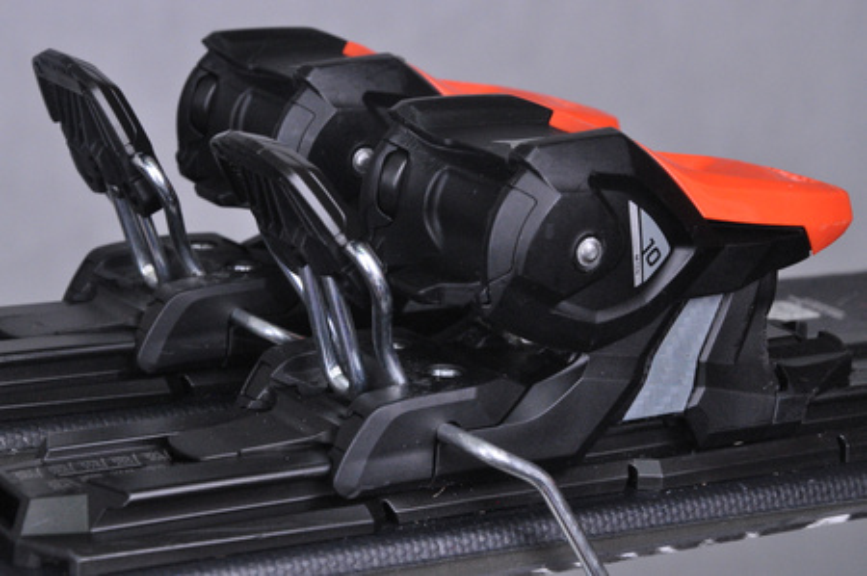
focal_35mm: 120
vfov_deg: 11.4
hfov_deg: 17.1
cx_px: 434
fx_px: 2887
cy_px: 288
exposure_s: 1/125
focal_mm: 80
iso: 3200
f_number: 9.5
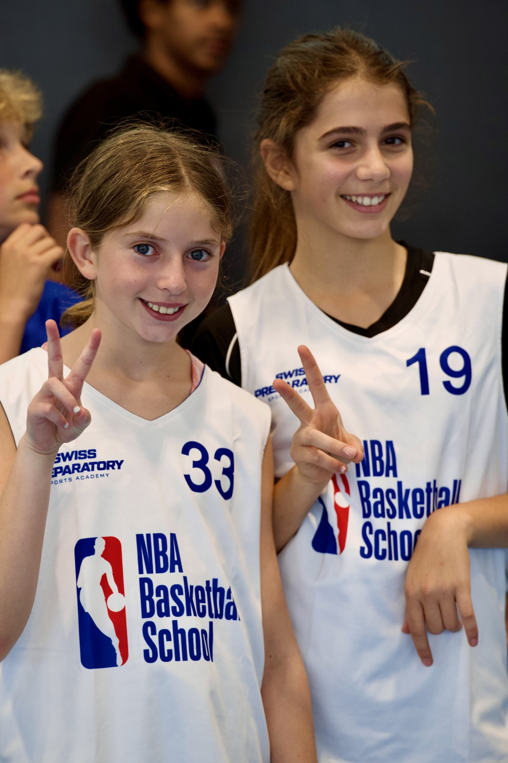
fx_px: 3005
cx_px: 254
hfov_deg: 9.7
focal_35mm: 142
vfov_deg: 14.4
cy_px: 382
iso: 1000
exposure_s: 1/160
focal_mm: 142
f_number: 4
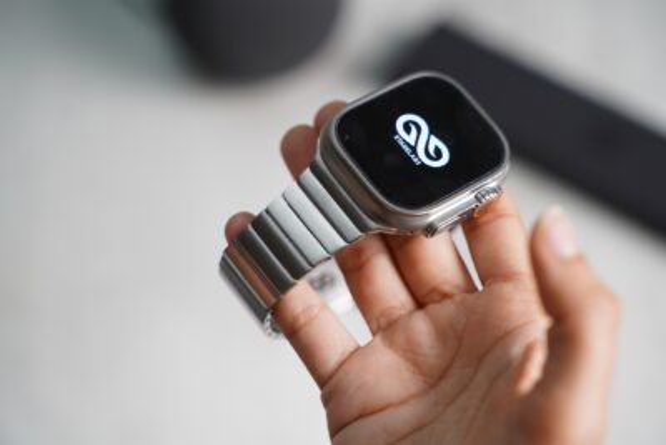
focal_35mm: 75
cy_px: 222
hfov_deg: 27.0
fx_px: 1388
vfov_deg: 18.2
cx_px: 333
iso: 1000
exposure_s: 1/80
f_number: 4
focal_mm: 75
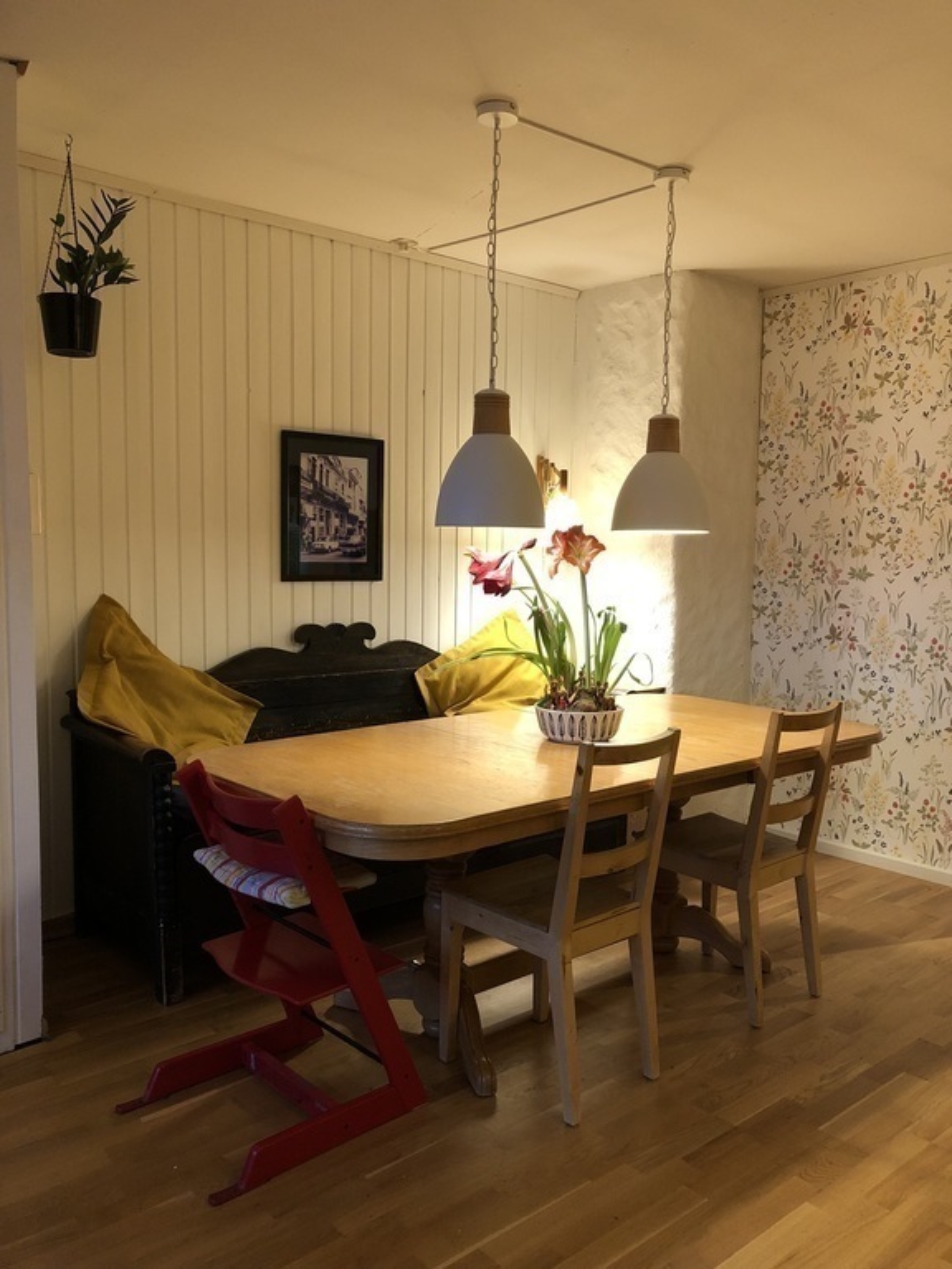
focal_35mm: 28
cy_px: 634
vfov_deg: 63.4
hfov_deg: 49.7
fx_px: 1027
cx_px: 476
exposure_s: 1/17
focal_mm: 3.99
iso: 80
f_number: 1.8
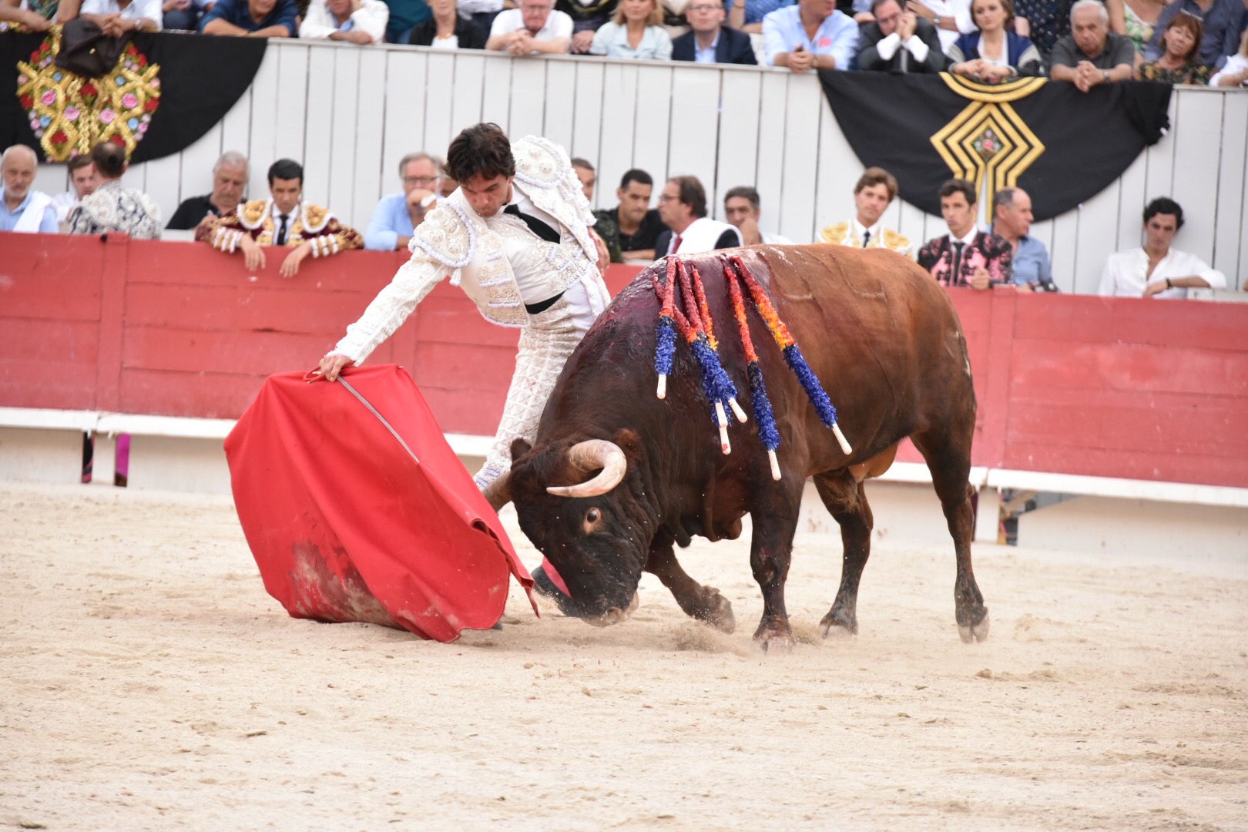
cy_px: 416
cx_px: 624
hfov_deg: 10.8
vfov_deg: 7.2
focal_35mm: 190
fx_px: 6586
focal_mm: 190
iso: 2800
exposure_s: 1/640
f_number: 5.6
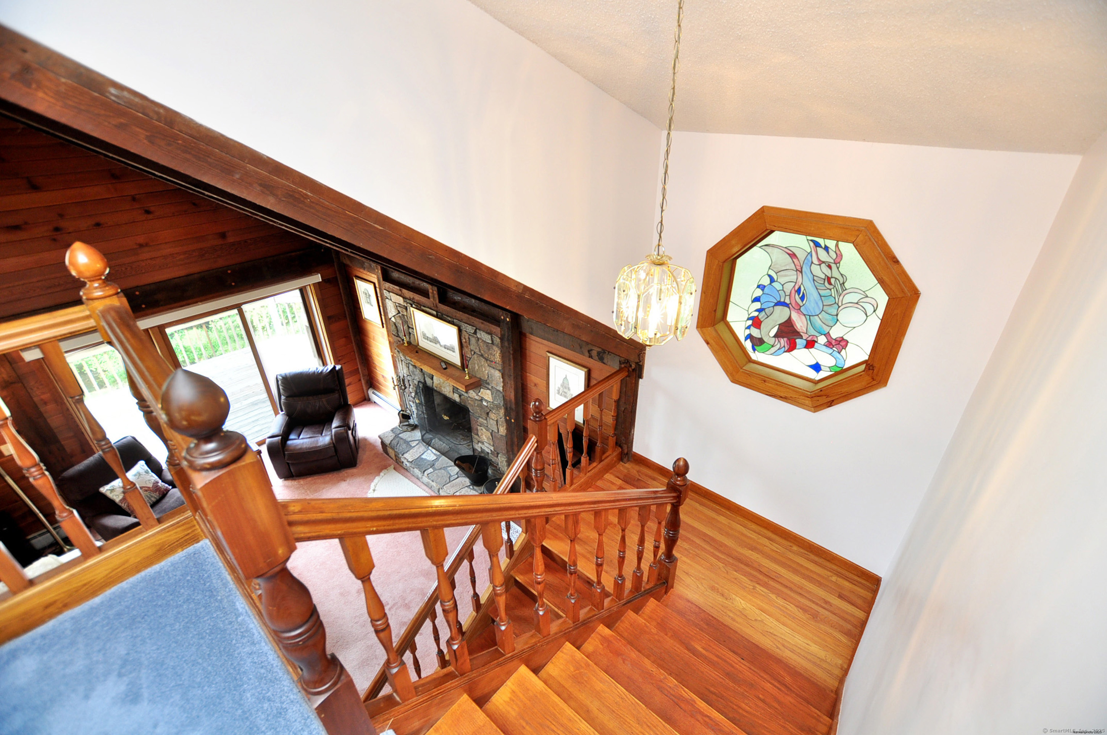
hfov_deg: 100.5
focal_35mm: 15
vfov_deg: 77.2
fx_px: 461
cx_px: 554
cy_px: 368
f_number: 3.5
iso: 320
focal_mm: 10
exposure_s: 1/40
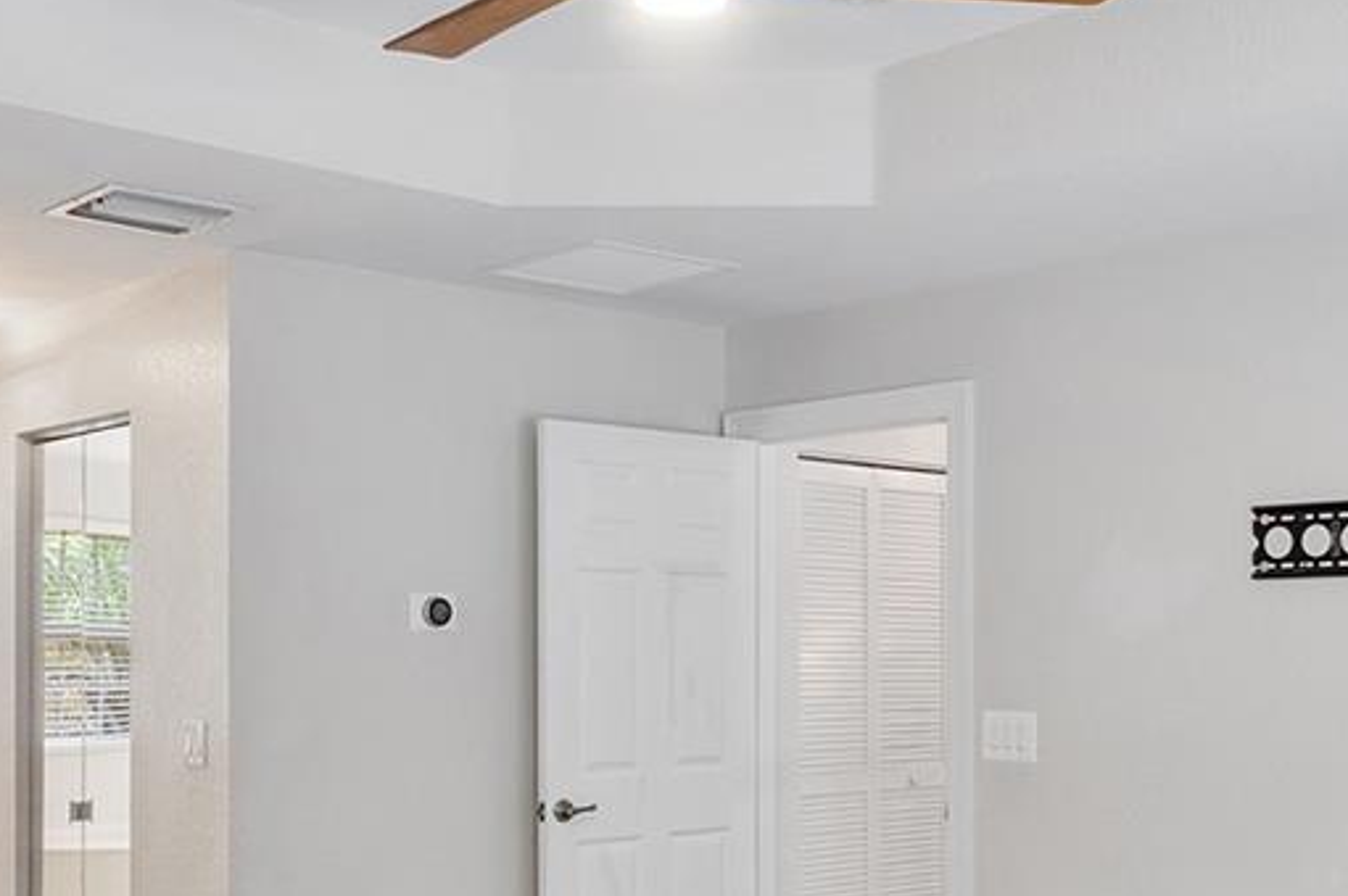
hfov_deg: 41.8
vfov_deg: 28.3
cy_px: 627
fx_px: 1759
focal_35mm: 47
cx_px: 783
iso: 160
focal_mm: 10
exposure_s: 1/1.67
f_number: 11
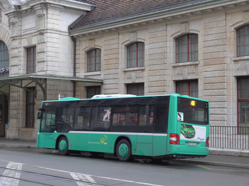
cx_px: 124
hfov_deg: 29.4
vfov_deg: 22.3
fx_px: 475
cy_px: 93
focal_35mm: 66
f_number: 3.9
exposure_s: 1/80
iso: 200
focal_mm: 13.4
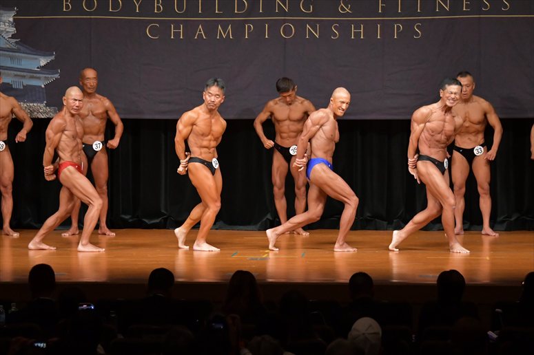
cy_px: 178
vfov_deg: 7.9
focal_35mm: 174
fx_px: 2580
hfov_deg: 11.8
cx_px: 267
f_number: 5.6
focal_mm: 116
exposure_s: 1/400
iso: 5000
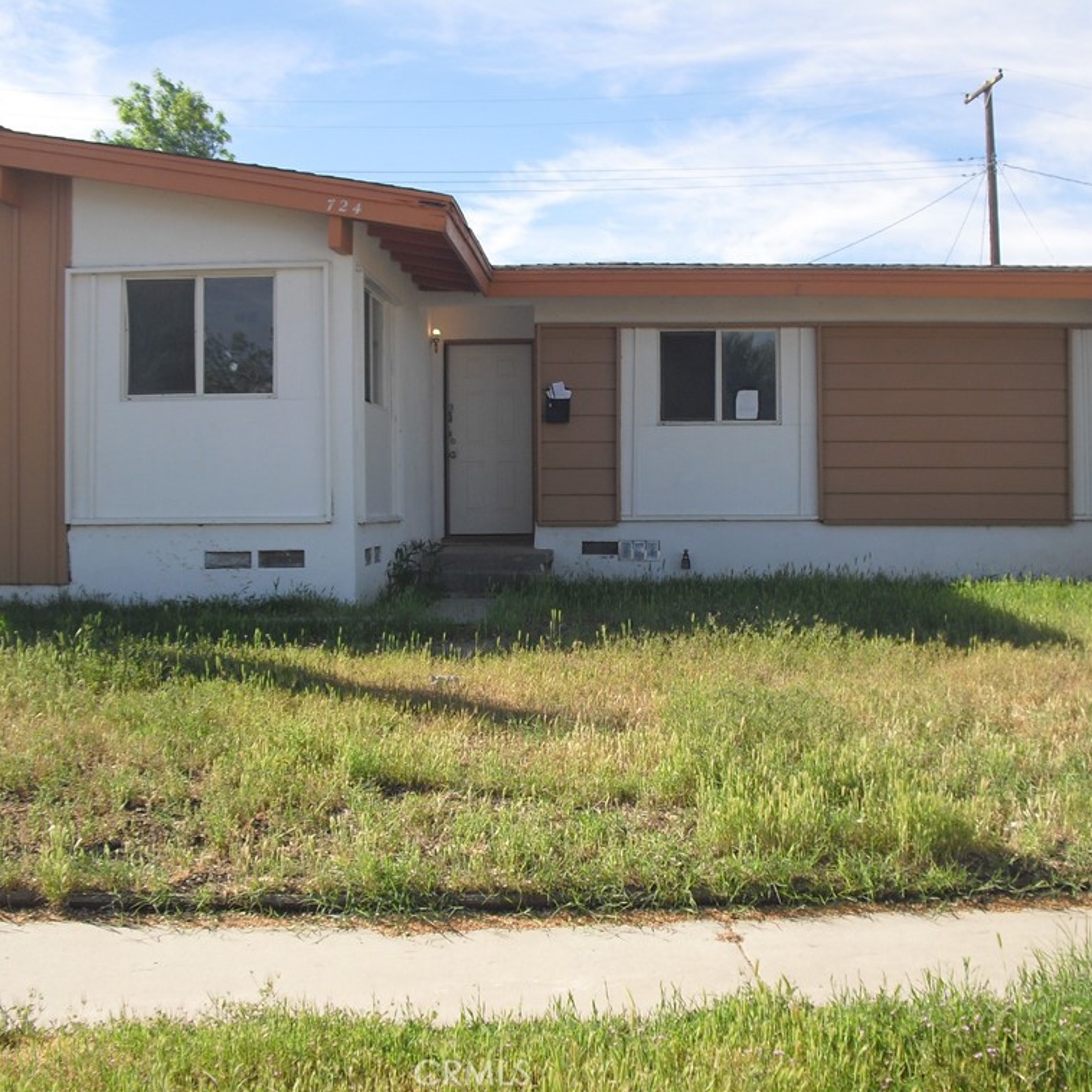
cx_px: 591
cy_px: 540
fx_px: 1535
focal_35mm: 43
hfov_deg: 39.1
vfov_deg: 39.2
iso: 100
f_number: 7.8
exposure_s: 1/125
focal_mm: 6.3
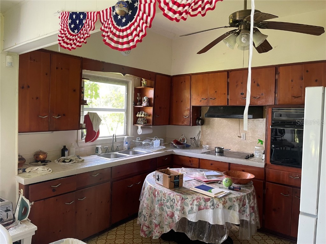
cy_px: 122
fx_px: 245
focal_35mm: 26
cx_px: 163
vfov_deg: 53.1
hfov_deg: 67.3
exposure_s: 1/60
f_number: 1.6
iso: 160
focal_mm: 5.1
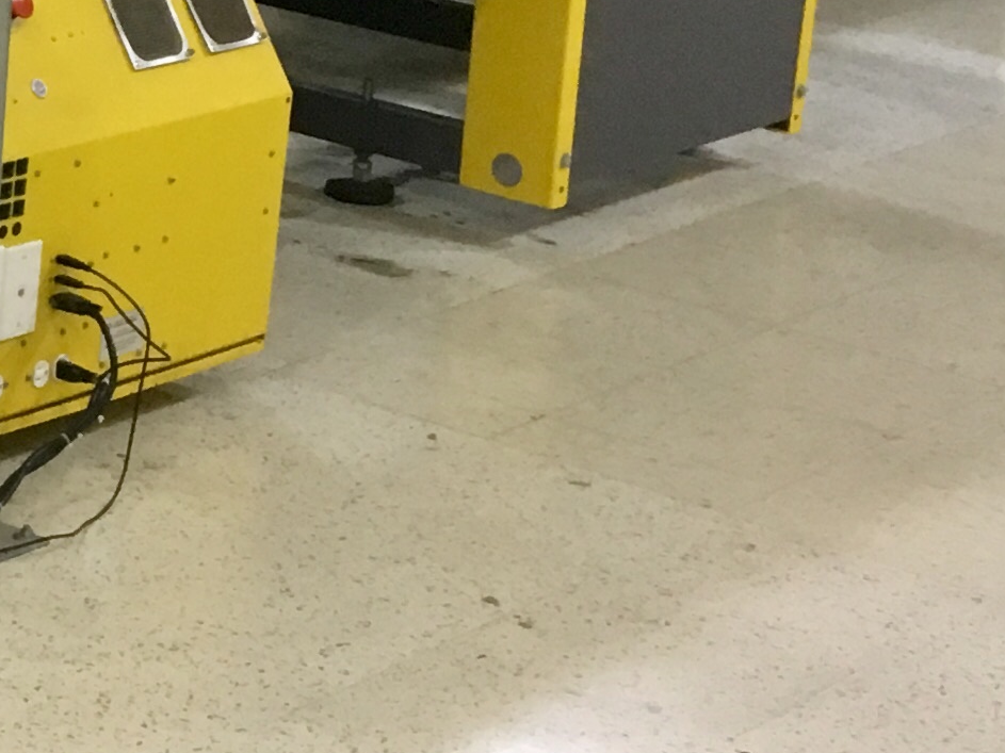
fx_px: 3600
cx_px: -793
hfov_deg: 14.1
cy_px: -194
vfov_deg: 11.7
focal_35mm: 124
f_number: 2.2
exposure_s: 1/30
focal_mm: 4.15
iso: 100
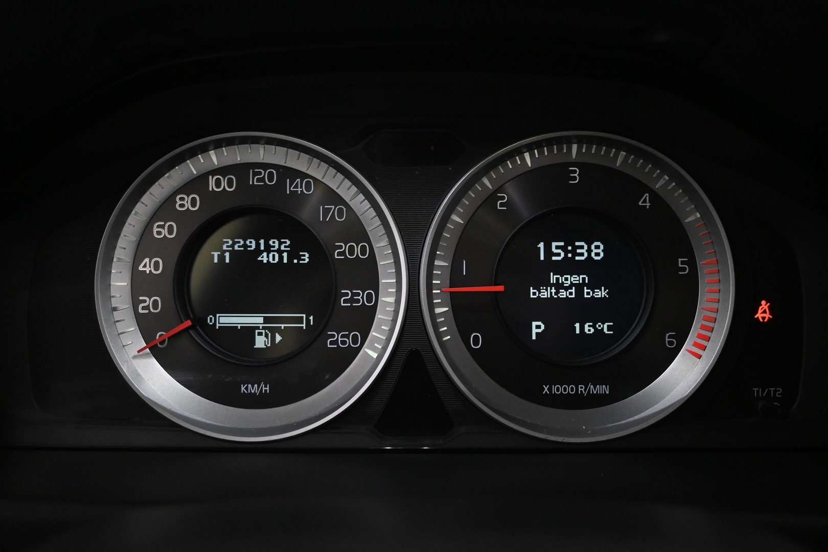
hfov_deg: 49.6
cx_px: 414
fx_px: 897
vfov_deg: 34.2
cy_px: 276
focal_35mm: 39
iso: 2500
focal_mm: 26
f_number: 4.5
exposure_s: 1/40
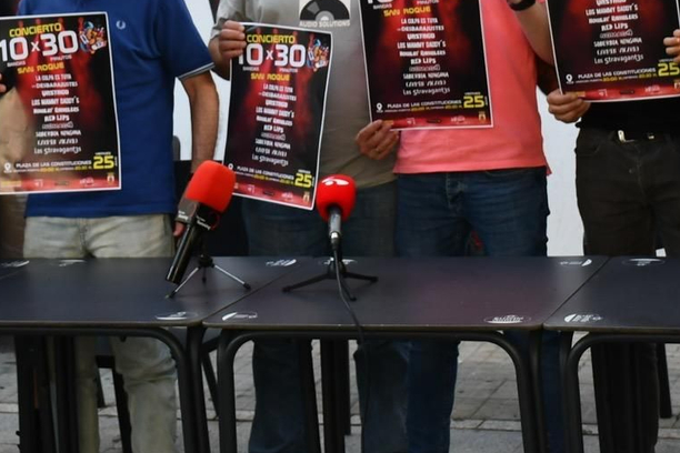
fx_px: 1927
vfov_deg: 13.1
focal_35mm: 102
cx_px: 329
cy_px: -101
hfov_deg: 20.0
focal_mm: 26
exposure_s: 1/250
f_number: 5
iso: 400
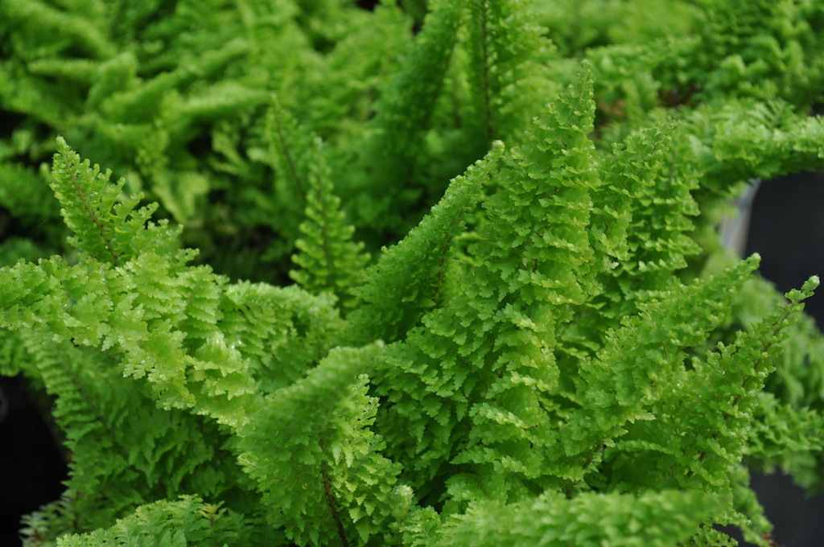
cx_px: 412
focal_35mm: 68
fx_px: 1543
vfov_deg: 20.1
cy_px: 274
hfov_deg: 29.9
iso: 200
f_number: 7.1
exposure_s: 1/200
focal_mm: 45
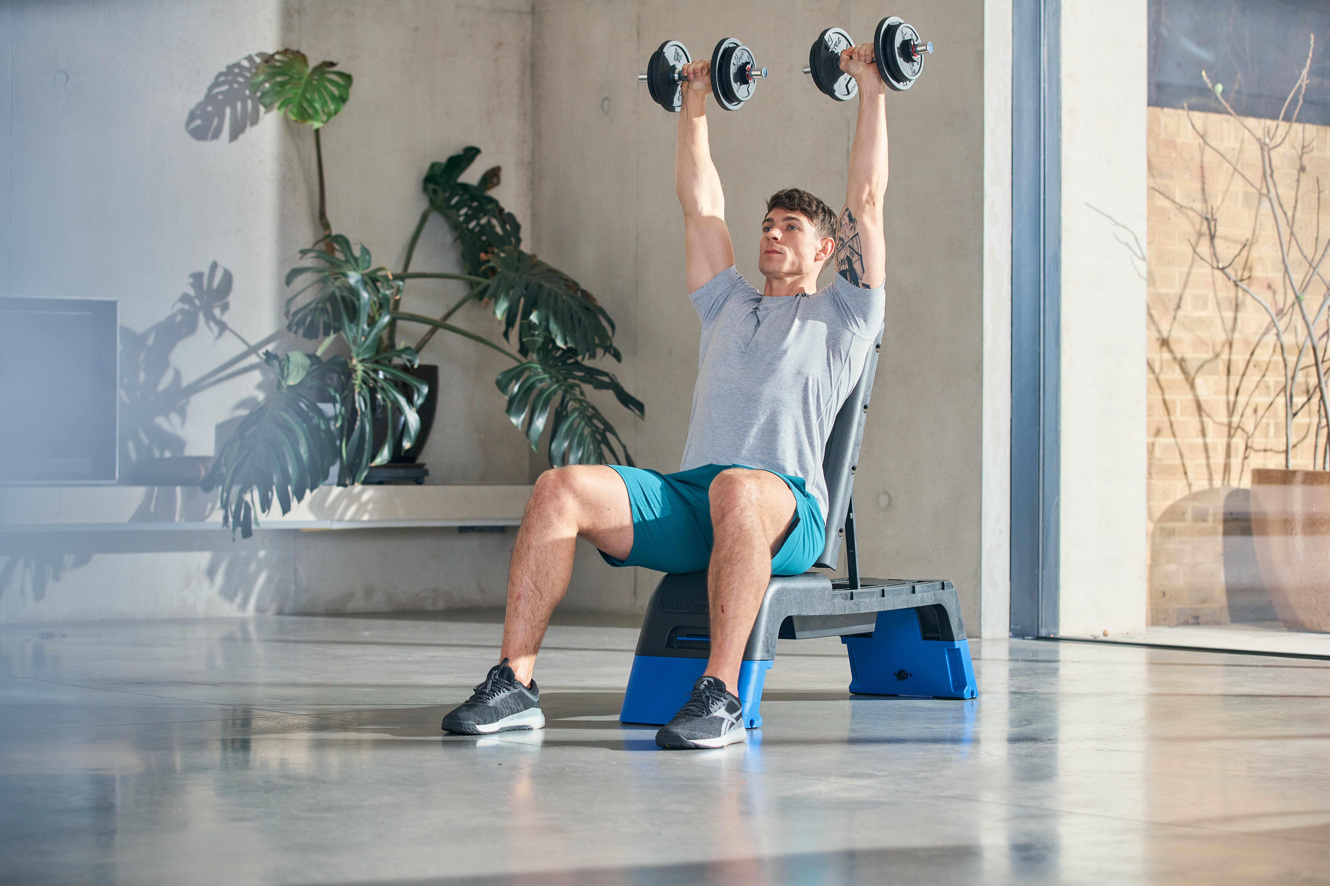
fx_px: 3140
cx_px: 665
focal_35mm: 85
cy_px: 443
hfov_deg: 23.9
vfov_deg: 16.1
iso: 400
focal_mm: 85
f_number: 4
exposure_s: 1/800
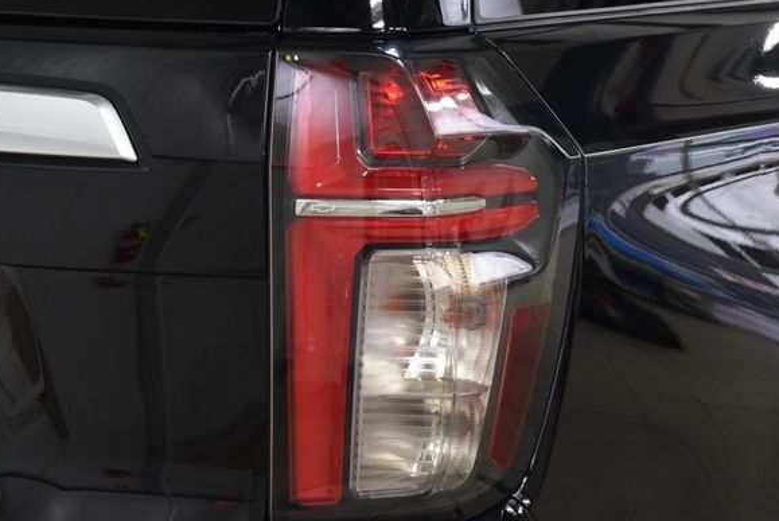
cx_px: 357
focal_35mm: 116
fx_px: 2512
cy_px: 259
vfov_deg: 11.8
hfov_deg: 17.6
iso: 1600
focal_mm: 70
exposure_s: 1/30
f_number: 6.3
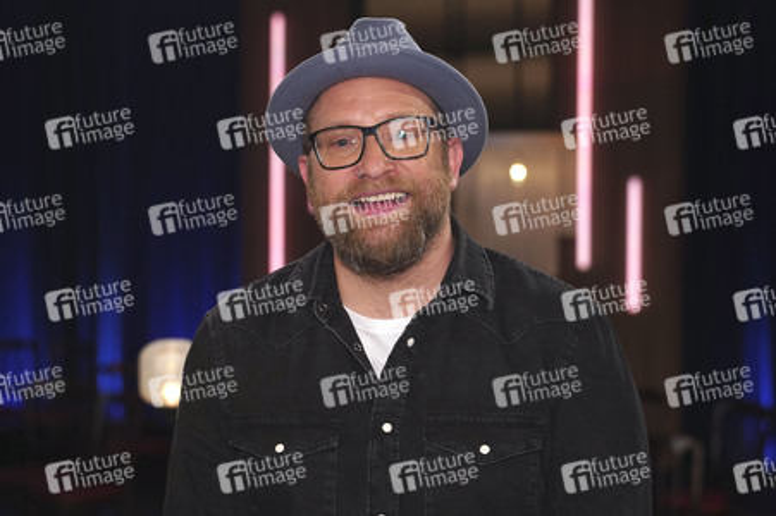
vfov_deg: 20.3
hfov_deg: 30.1
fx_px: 1443
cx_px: 388
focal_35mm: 67
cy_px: 258
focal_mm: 67
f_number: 3.5
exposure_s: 1/200
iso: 1000
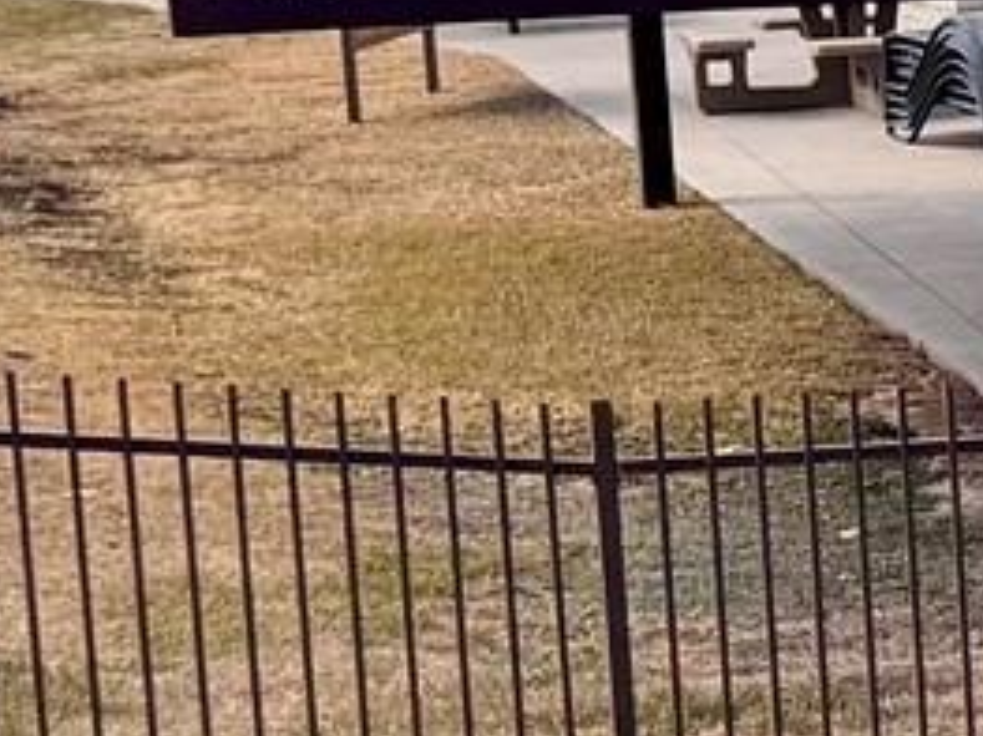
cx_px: 3540
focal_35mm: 187
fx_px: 5308
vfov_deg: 7.9
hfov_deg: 8.0
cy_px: 396
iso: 80
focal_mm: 6.76
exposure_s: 1/2959
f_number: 1.78
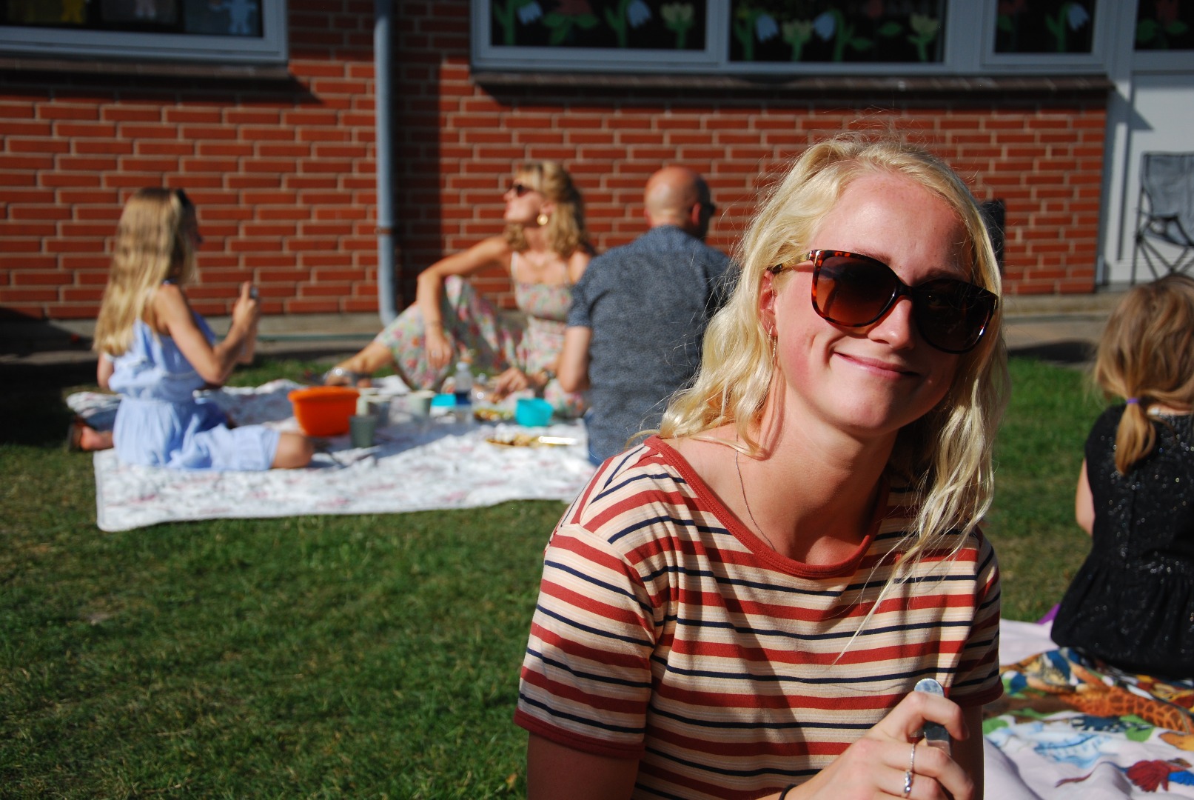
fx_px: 1743
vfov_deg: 25.8
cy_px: 400
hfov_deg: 37.8
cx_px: 597
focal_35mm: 52
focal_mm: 35
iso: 200
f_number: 4.5
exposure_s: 1/2000
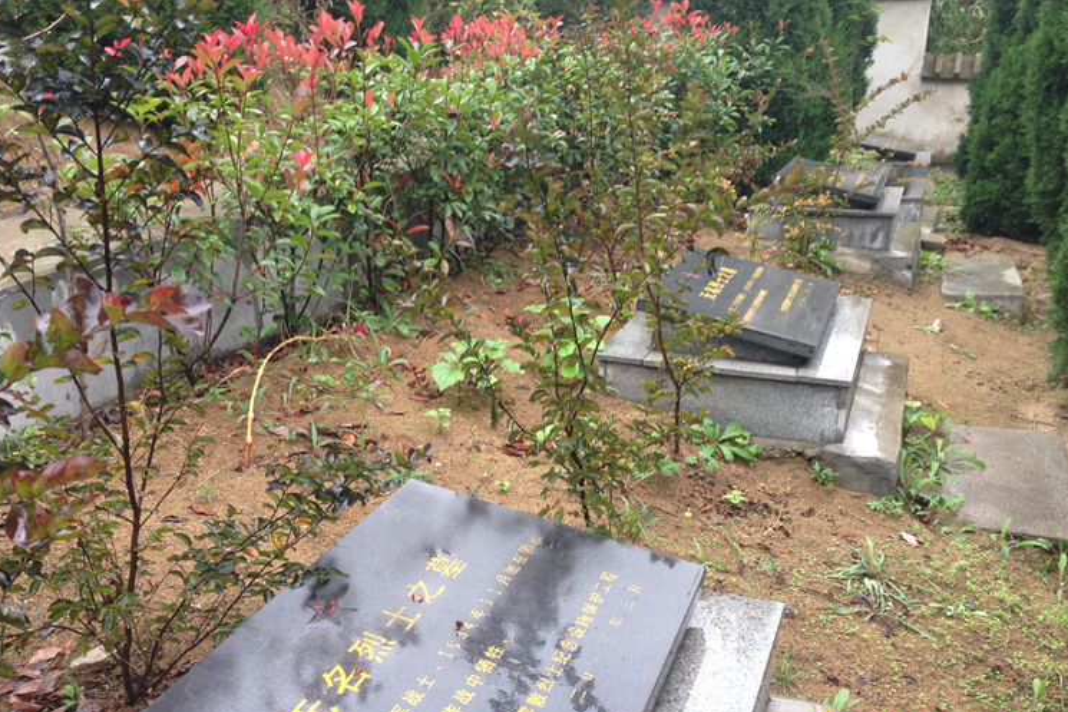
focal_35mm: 35
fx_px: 1038
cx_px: 535
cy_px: 407
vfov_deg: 37.8
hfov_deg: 54.4
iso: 50
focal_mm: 4.12
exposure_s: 1/30
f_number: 2.4
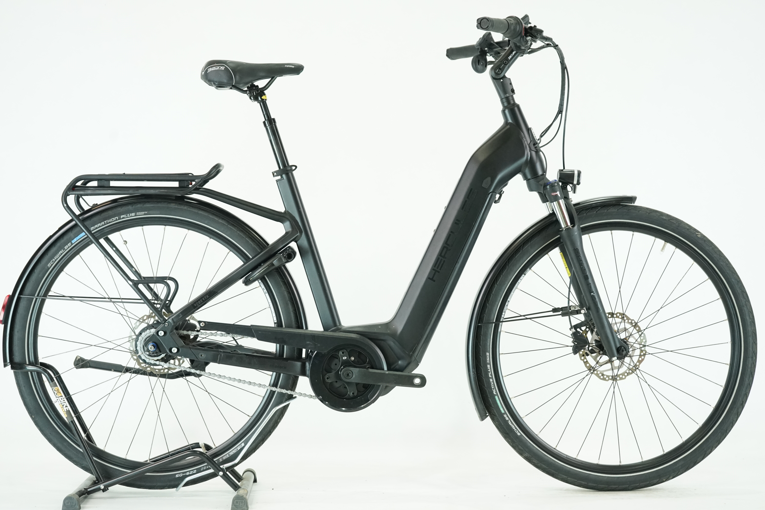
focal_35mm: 65
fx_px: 1381
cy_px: 255
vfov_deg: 20.9
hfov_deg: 31.0
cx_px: 382
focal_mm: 65
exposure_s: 1/200
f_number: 5.6
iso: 2500
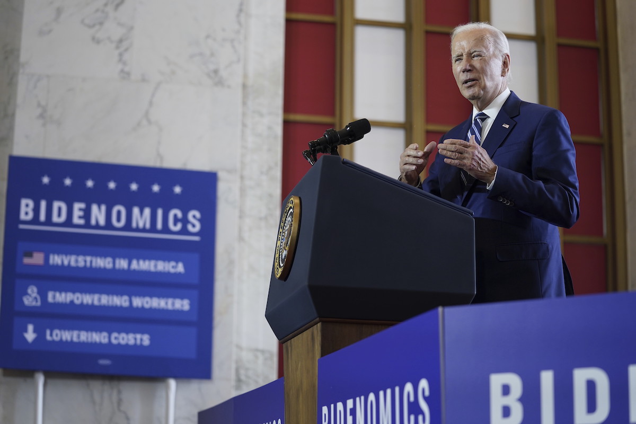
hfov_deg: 28.8
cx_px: 318
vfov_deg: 19.5
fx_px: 1237
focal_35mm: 70
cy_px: 212
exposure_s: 1/250
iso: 800
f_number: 3.2
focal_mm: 70
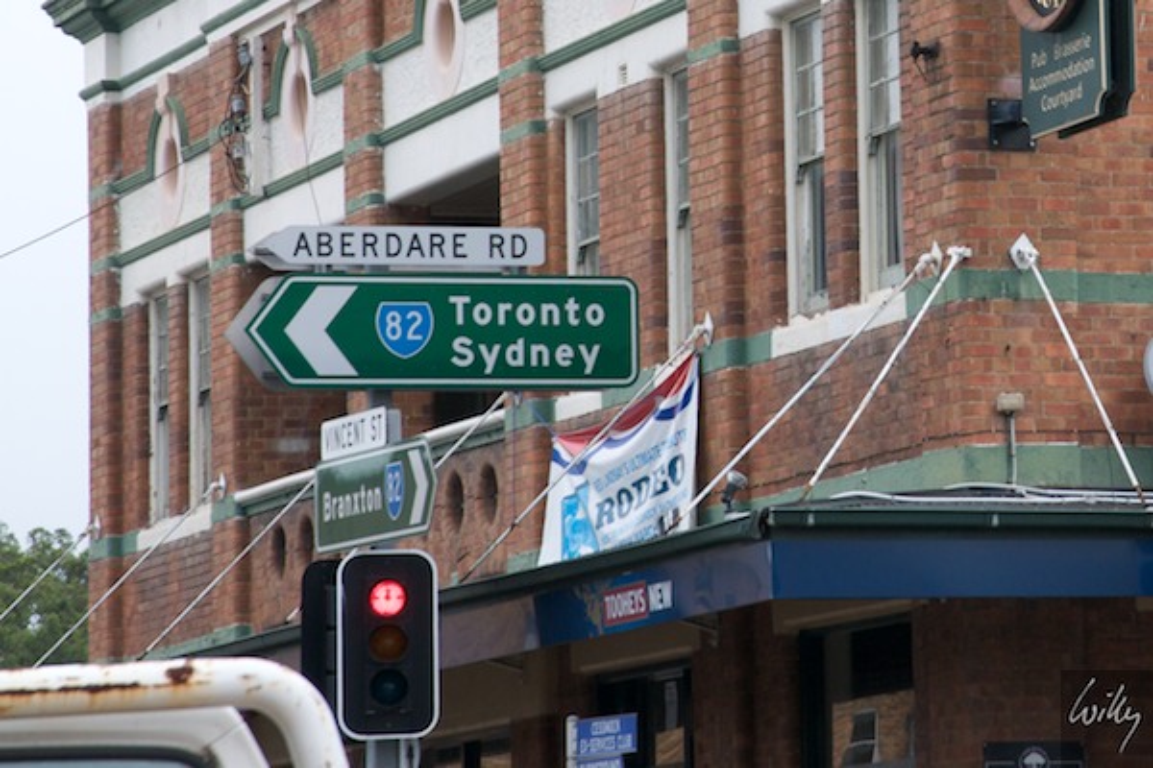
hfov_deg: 16.1
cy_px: 384
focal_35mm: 128
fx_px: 4083
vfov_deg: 10.8
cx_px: 576
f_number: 10
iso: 320
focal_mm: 85
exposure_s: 1/400
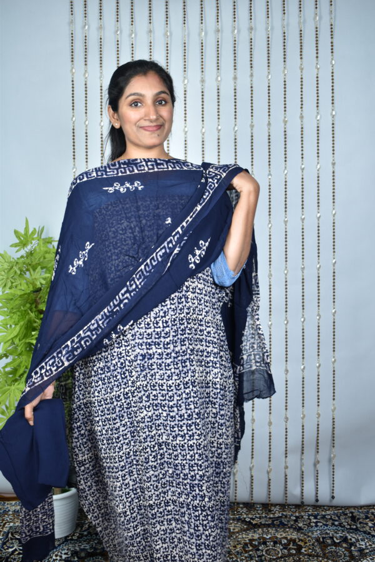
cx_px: 188
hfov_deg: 34.2
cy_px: 281
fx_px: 609
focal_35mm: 39
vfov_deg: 49.6
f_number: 4
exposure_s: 1/30
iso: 200
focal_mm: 26
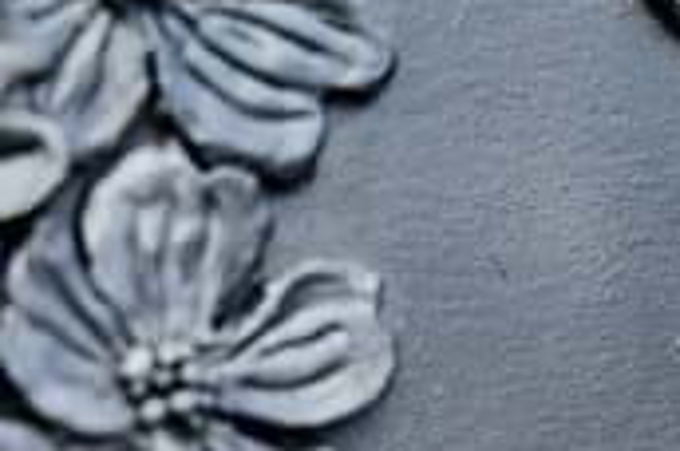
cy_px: 245
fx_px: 2633
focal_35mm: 140
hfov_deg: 14.6
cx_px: 528
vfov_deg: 9.8
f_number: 2.8
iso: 250
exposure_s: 1/800
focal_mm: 43.2
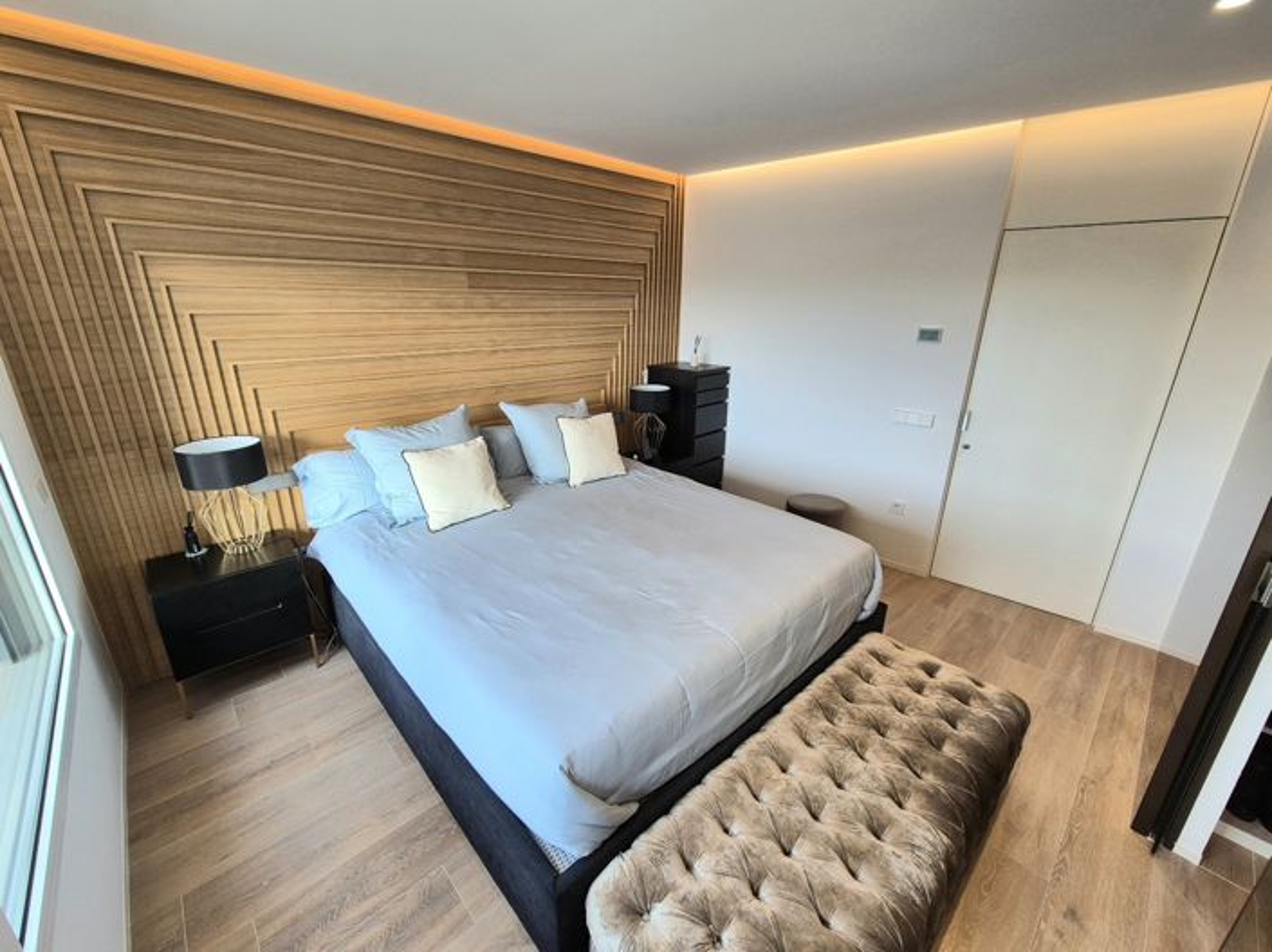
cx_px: 636
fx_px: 477
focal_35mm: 13
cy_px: 476
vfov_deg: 89.9
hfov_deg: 106.2
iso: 80
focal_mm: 2.2
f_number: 2.2
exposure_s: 1/94.3
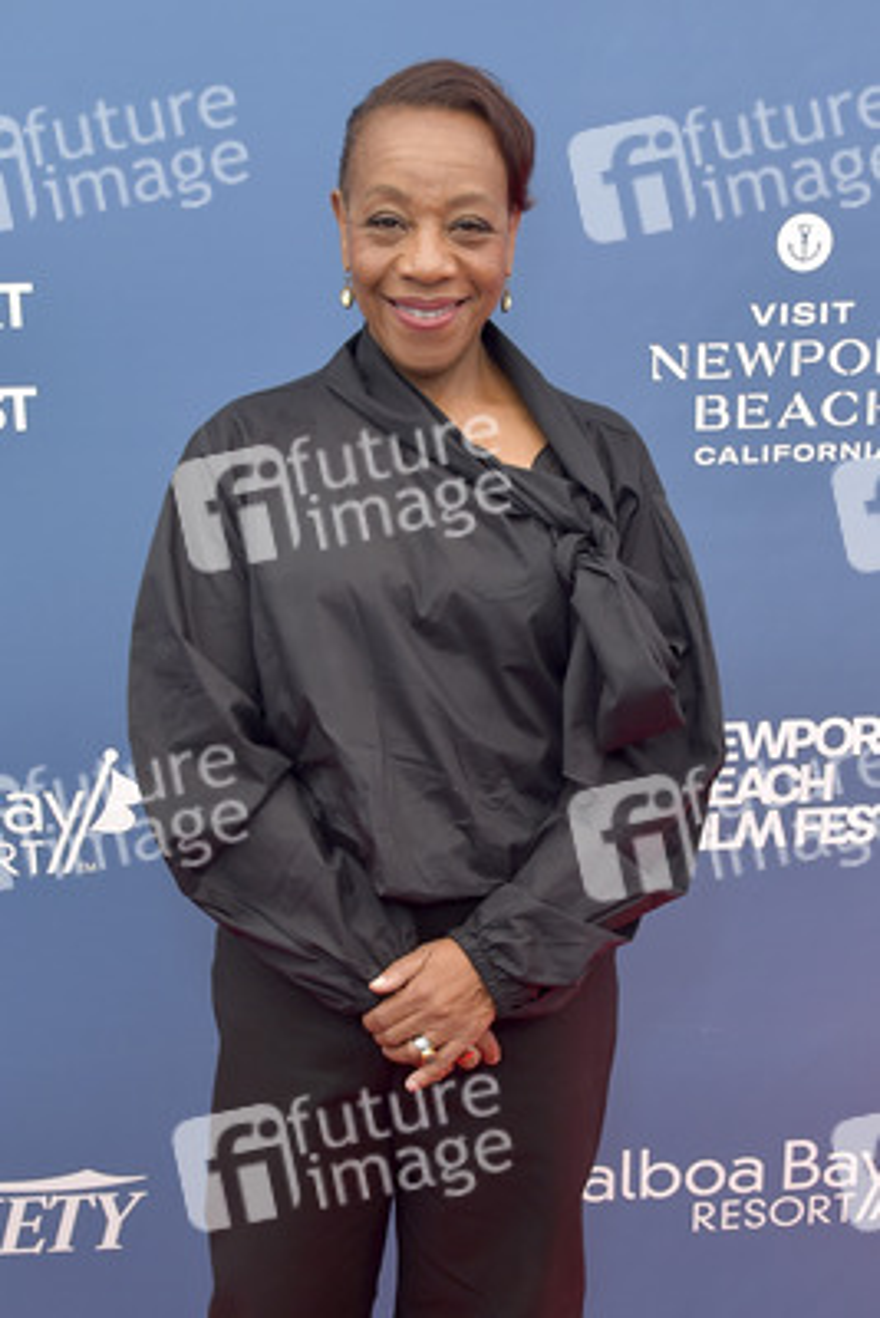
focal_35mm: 31
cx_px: 440
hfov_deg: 42.4
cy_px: 659
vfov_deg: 60.3
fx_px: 1136
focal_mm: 31
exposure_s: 1/250
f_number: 7.1
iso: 320
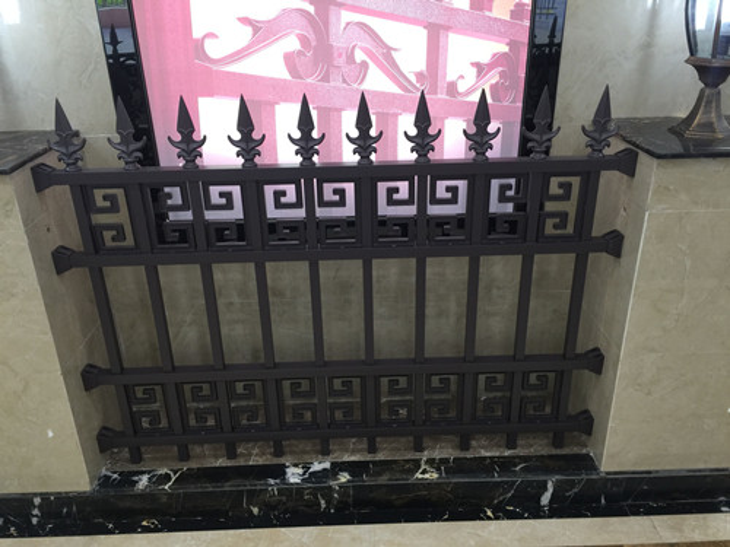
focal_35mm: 29
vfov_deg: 48.2
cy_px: 274
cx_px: 365
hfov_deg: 61.7
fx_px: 612
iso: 40
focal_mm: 4.15
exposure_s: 1/33
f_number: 2.2
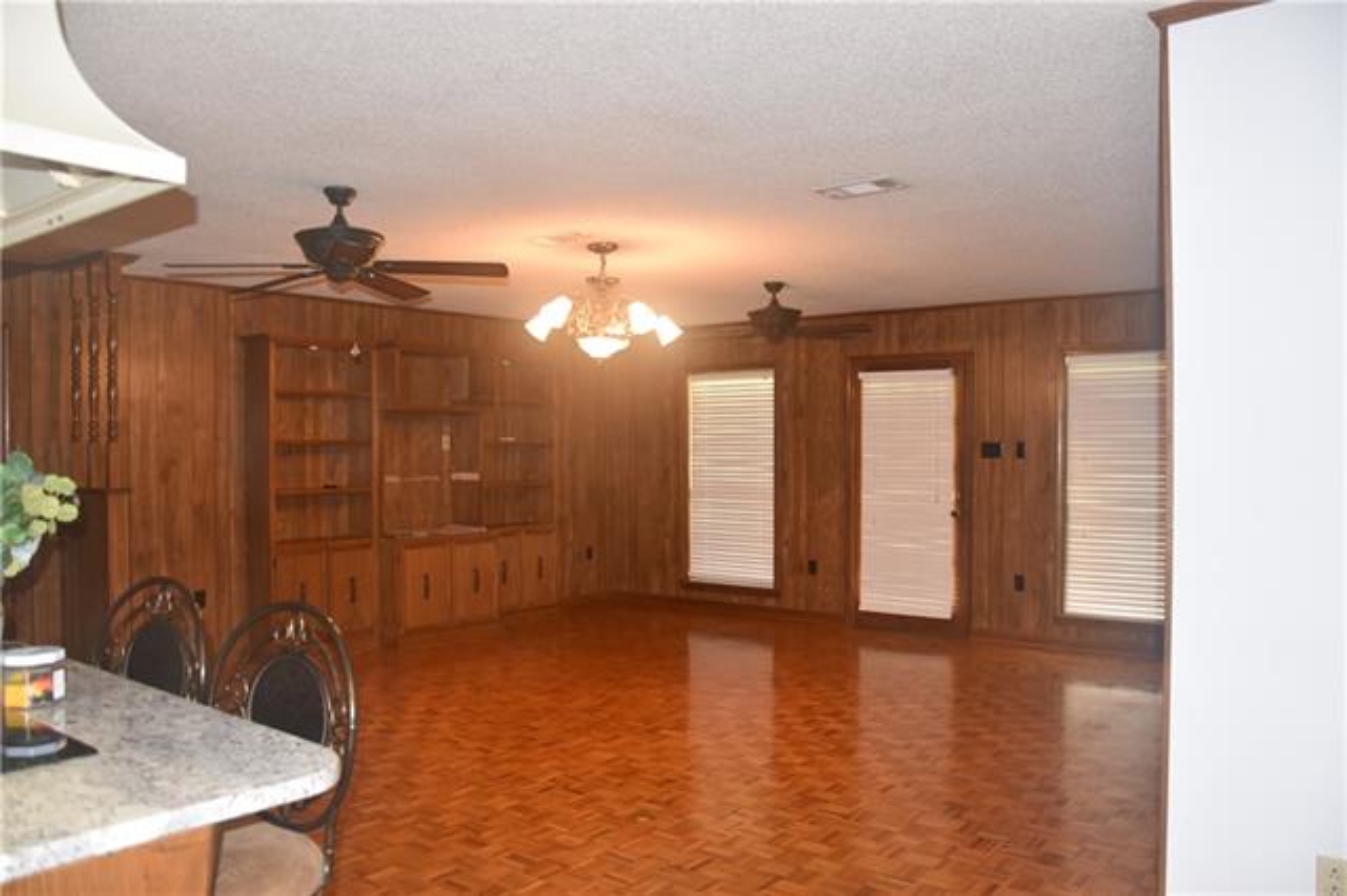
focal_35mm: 27
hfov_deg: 67.4
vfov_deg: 47.9
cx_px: 674
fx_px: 1010
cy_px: 448
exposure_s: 1/60
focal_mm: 18
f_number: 4
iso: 800
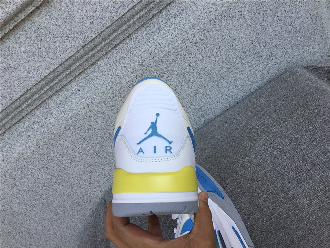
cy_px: 124
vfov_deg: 45.4
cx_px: 165
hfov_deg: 58.4
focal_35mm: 31
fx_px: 296
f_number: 2.4
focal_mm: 3.3
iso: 25
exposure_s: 1/631
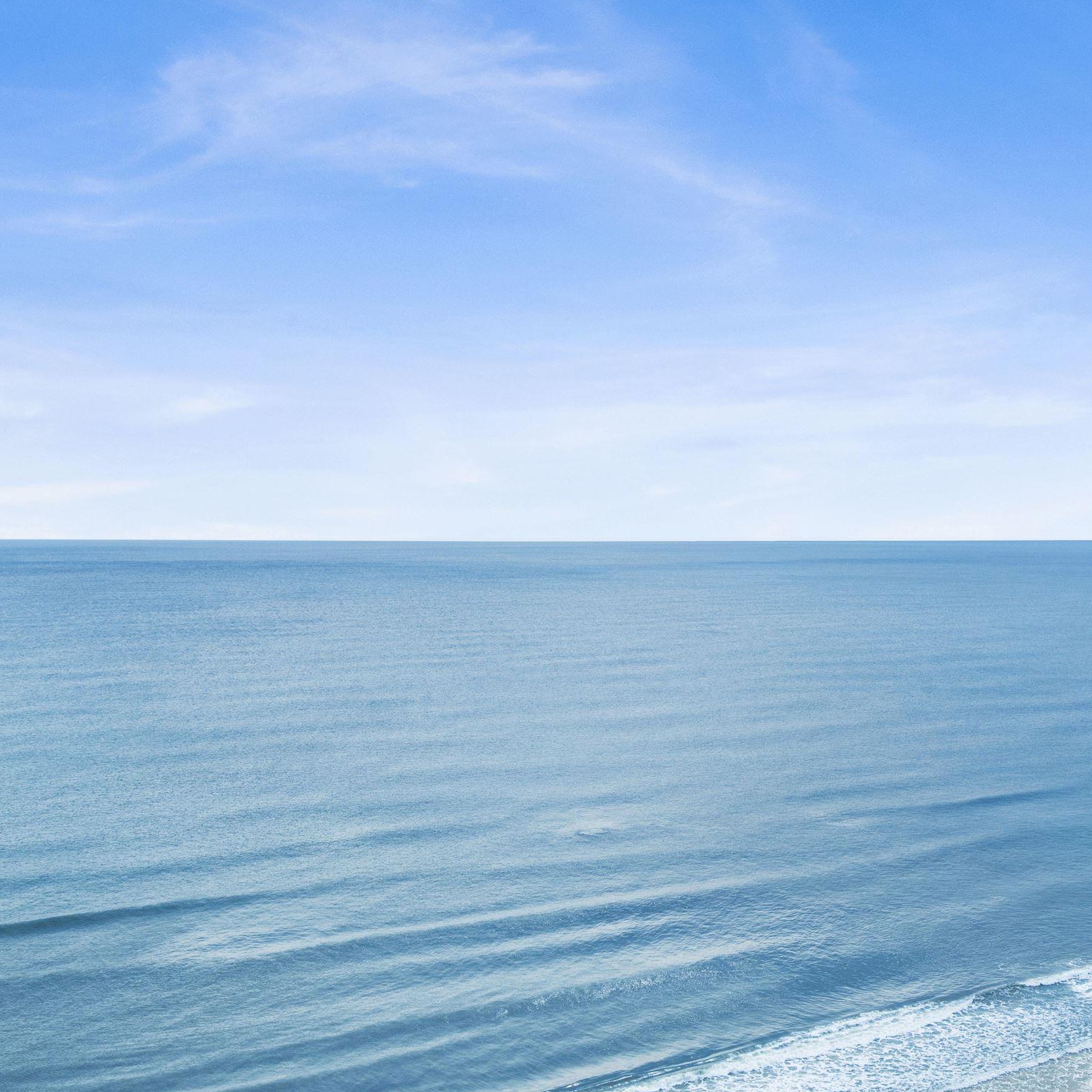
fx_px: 1463
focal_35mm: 41
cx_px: 1031
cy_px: 547
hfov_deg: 37.6
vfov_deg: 40.9
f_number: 11
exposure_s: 1/400
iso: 200
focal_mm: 24
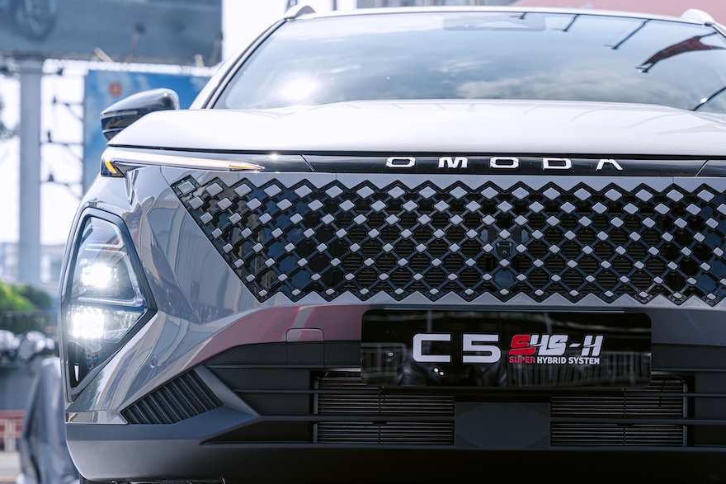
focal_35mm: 105
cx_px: 507
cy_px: 277
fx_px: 2115
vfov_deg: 13.1
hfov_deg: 19.4
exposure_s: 1/250
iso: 160
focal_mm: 61.5
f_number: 4
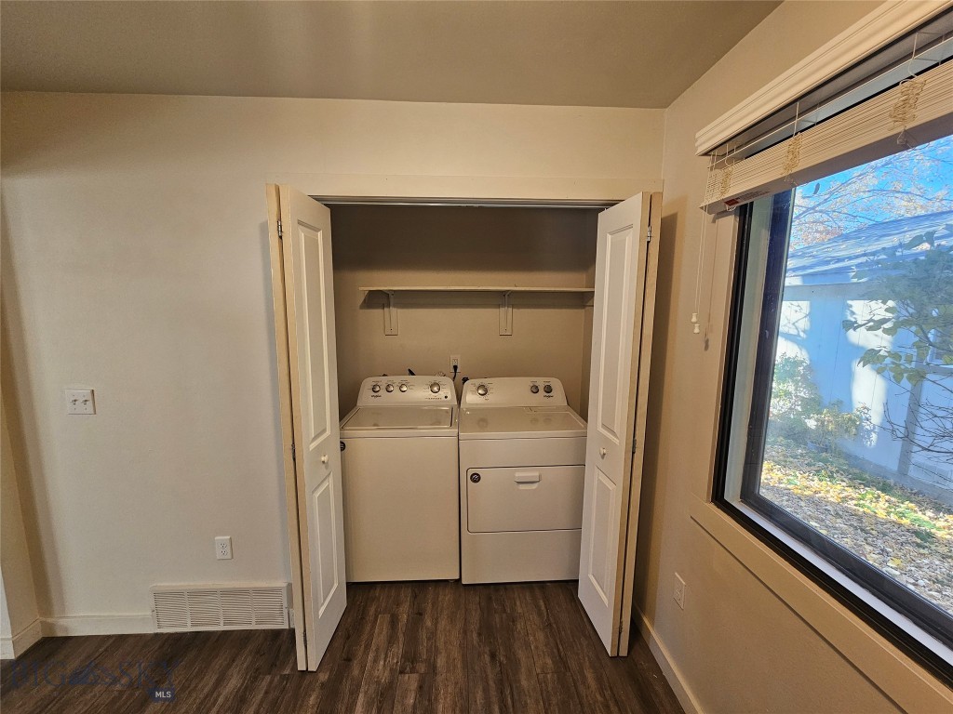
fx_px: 358
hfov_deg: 106.2
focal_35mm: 13
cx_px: 476
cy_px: 357
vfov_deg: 89.9
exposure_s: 1/60
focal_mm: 2.2
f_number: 2.2
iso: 100
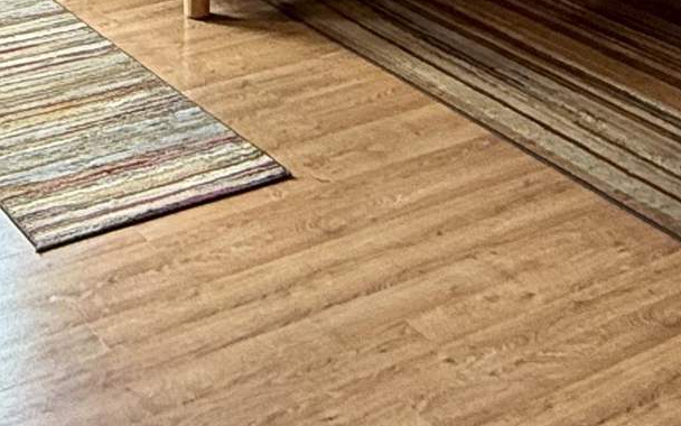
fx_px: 1392
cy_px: -293
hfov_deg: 27.0
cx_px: 142
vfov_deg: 15.4
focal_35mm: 75
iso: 250
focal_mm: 2.22
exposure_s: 1/120
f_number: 2.2
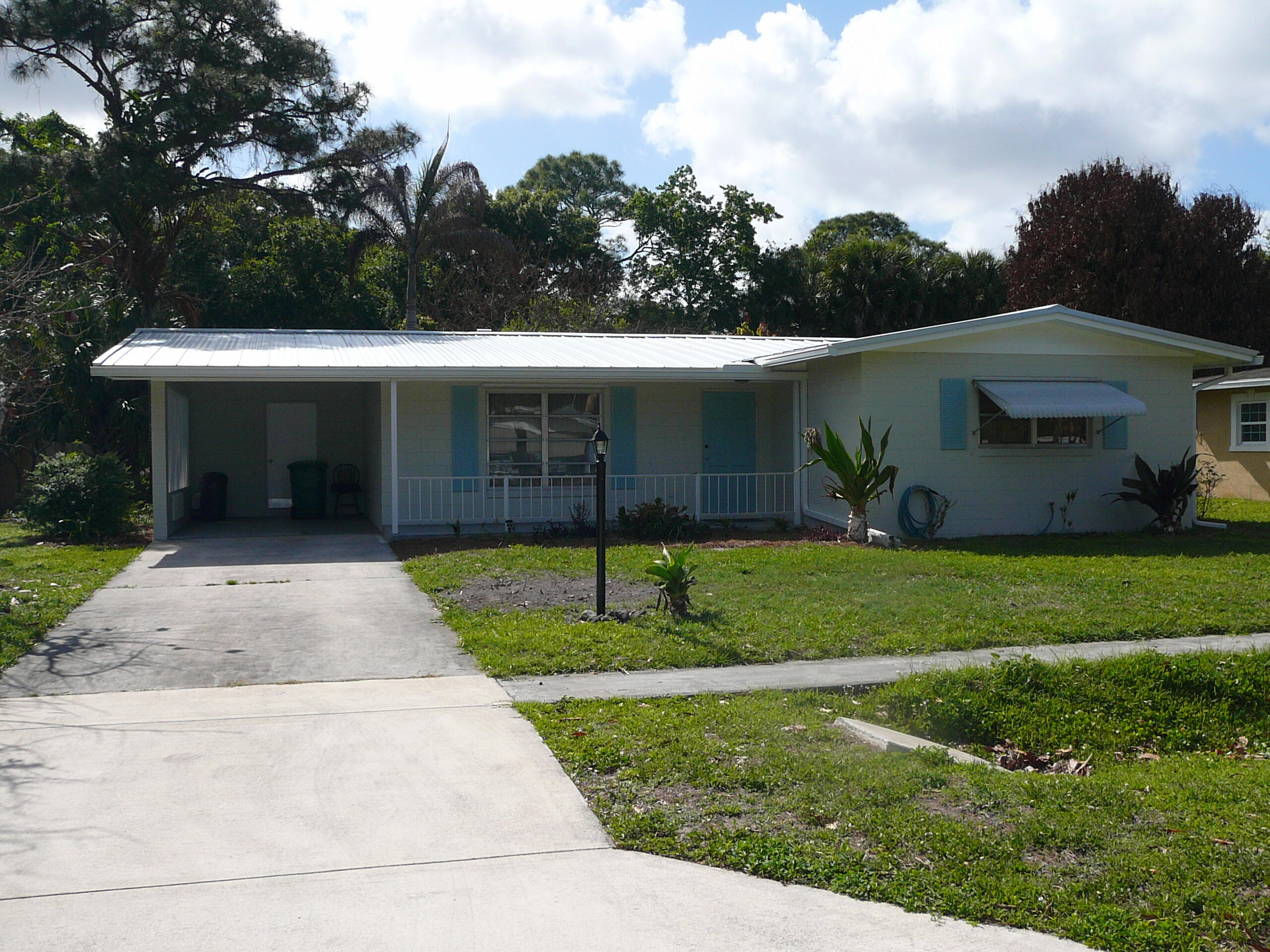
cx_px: 635
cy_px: 476
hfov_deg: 52.6
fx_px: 1284
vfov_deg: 40.7
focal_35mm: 35
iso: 80
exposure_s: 1/640
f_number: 5
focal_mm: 5.2
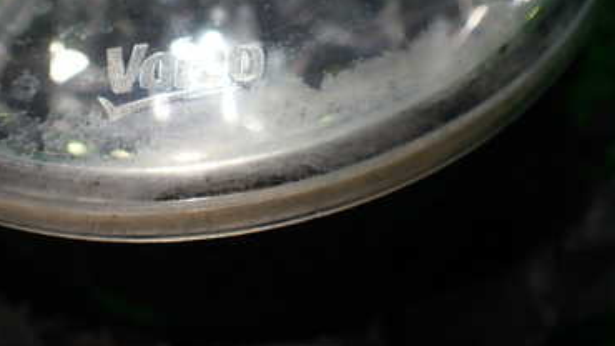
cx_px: 226
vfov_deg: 22.4
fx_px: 864
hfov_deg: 38.9
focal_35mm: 53
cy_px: 75
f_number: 2.3
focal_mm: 5.4
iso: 200
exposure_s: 1/125
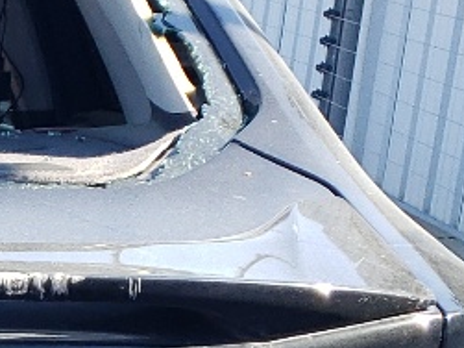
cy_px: 674
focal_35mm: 166
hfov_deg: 10.8
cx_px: -484
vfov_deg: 8.5
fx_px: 2224
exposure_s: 1/588
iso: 50
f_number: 1.5
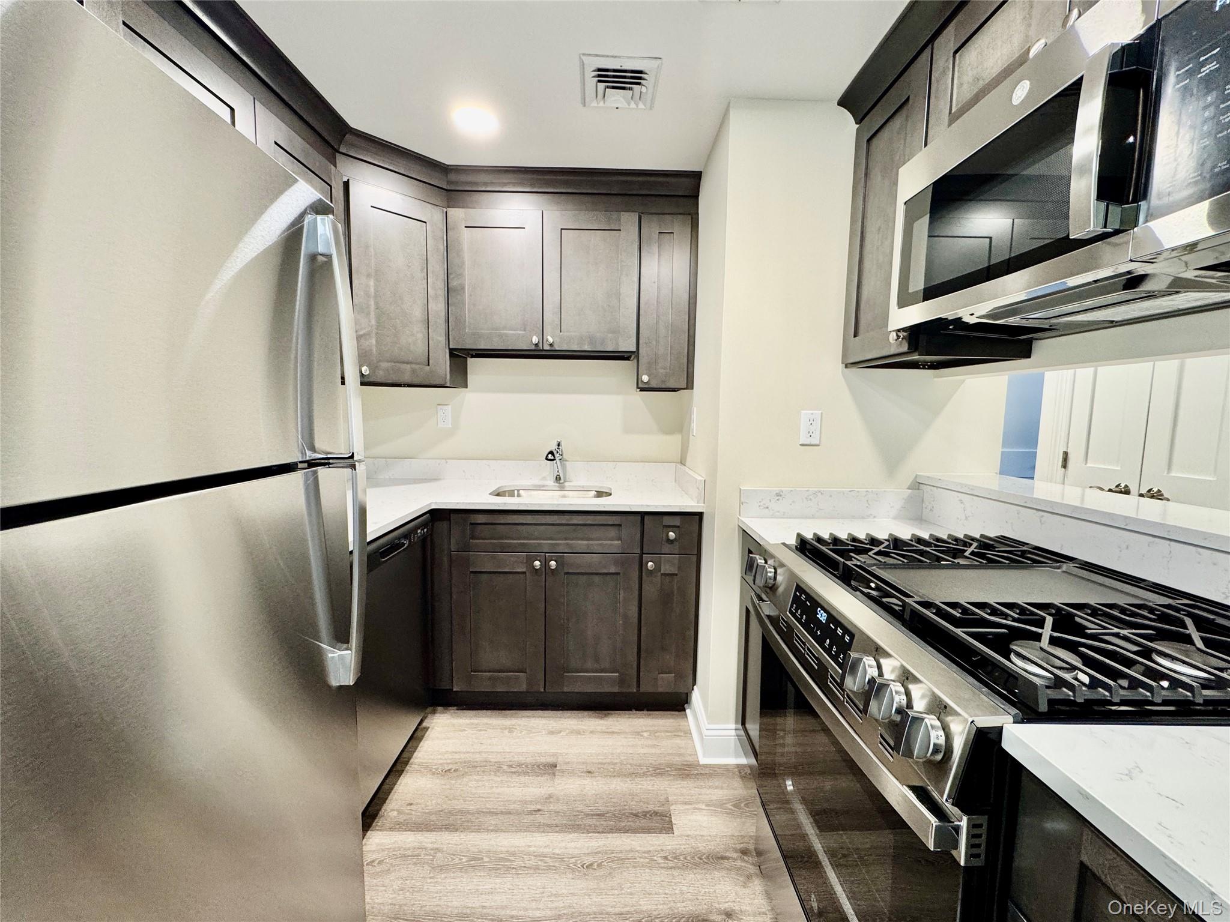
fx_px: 497
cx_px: 615
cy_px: 461
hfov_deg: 102.1
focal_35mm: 14
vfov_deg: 85.7
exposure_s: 1/60
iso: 160
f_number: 2.2
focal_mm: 2.22
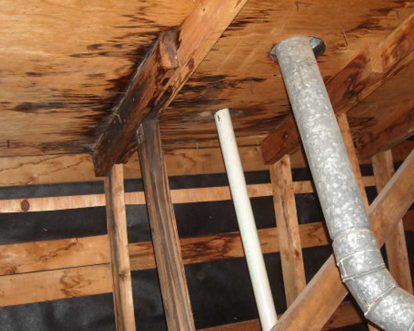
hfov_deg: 38.8
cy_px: 141
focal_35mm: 48
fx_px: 588
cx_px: 219
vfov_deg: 31.4
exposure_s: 1/60
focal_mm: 5.7
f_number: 2.8
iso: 200
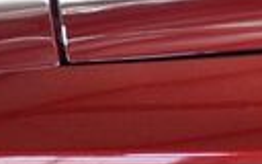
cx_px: 303
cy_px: 304
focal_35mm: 534
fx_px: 3813
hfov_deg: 3.9
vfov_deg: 2.5
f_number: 2.8
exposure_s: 1/125
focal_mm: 70
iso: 1600
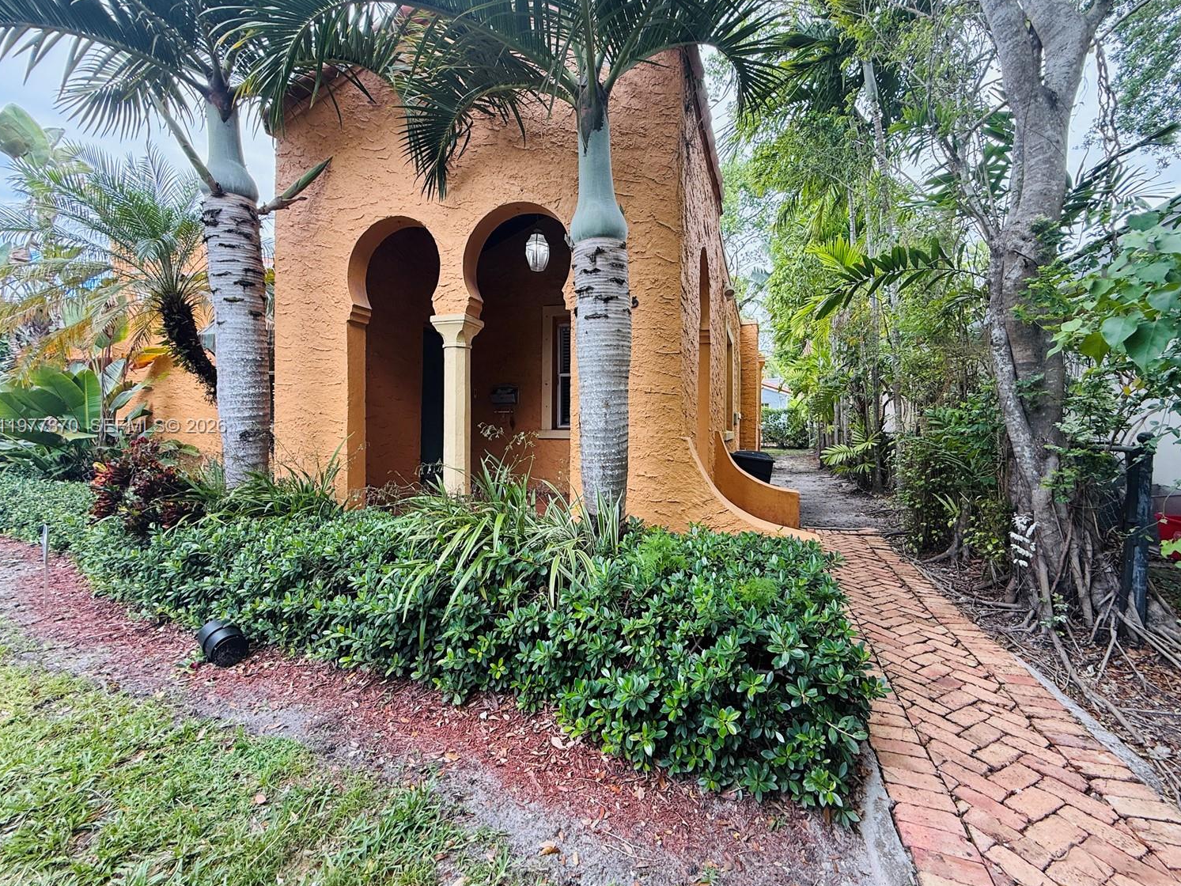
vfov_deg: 81.7
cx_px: 613
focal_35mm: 15
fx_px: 512
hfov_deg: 98.1
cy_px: 427
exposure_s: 1/172
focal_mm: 2.22
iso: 64
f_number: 2.2
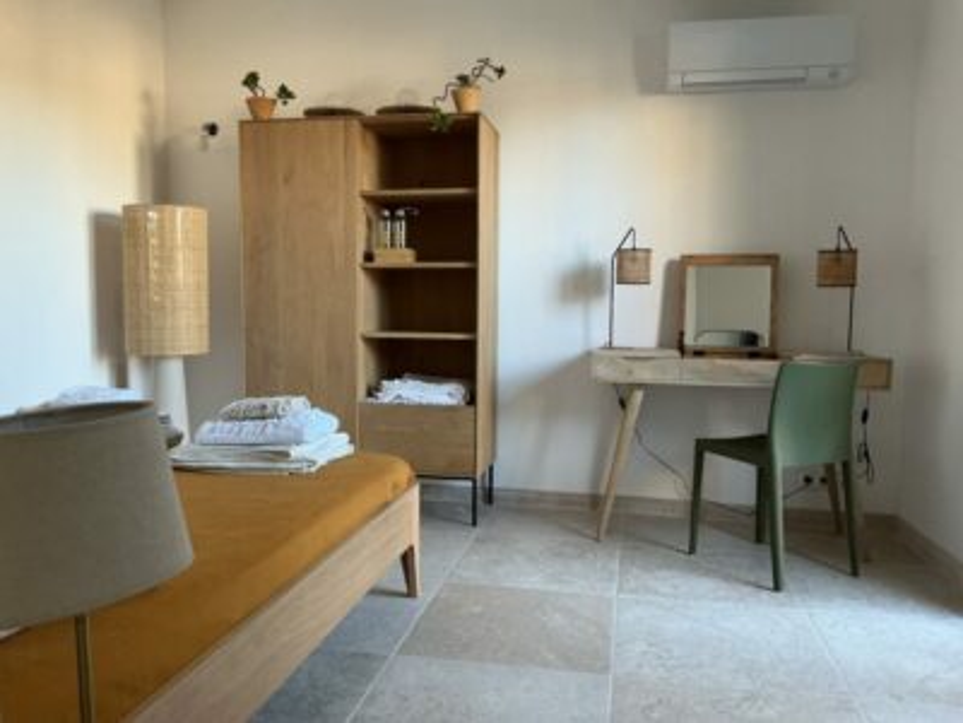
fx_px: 807
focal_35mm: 29
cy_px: 362
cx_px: 482
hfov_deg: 61.7
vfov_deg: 48.2
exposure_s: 1/60
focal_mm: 3
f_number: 1.8
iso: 100
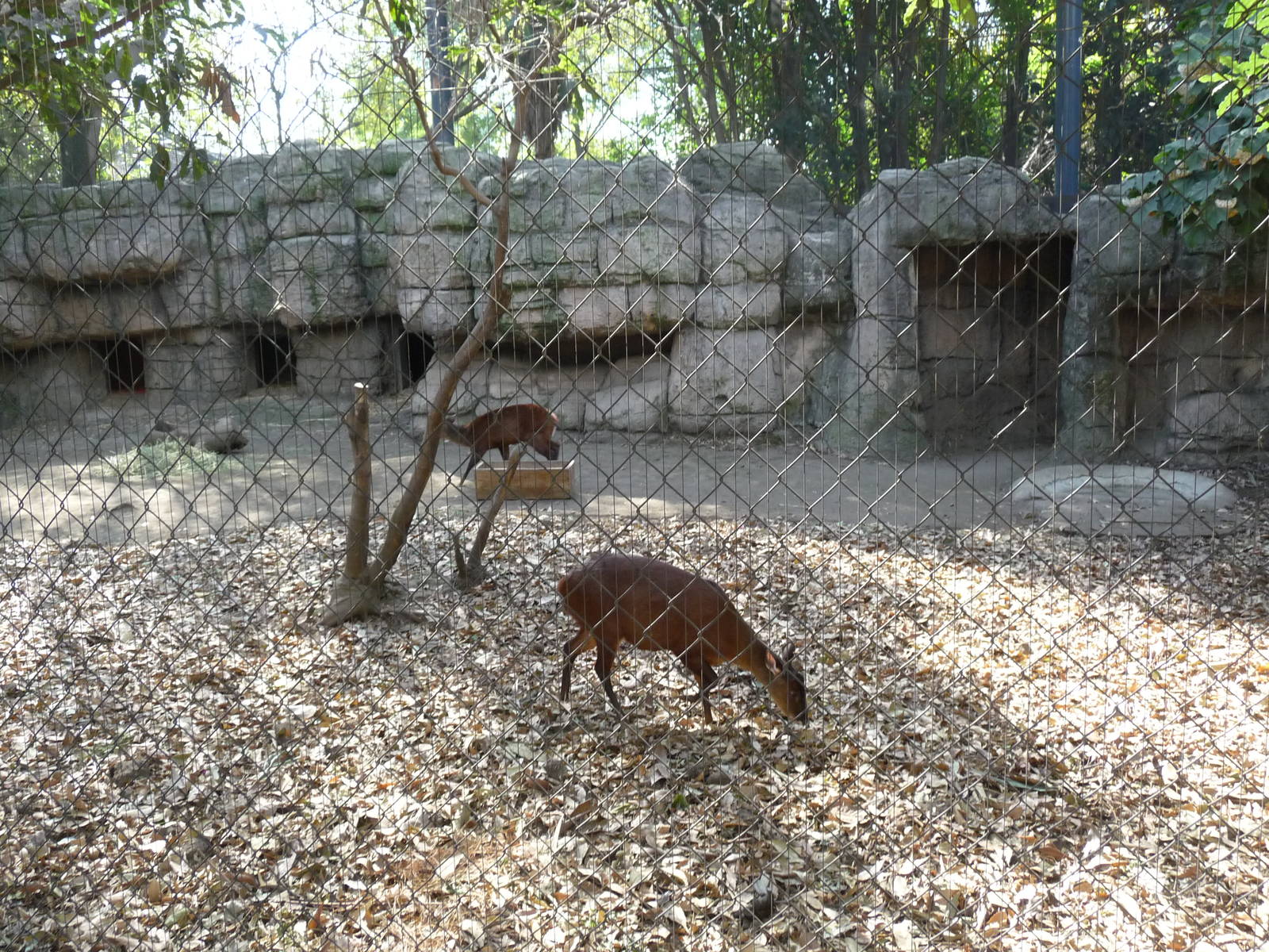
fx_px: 1100
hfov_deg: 60.0
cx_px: 634
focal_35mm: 30
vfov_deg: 46.8
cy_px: 476
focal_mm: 5
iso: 200
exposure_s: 1/125
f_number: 3.4
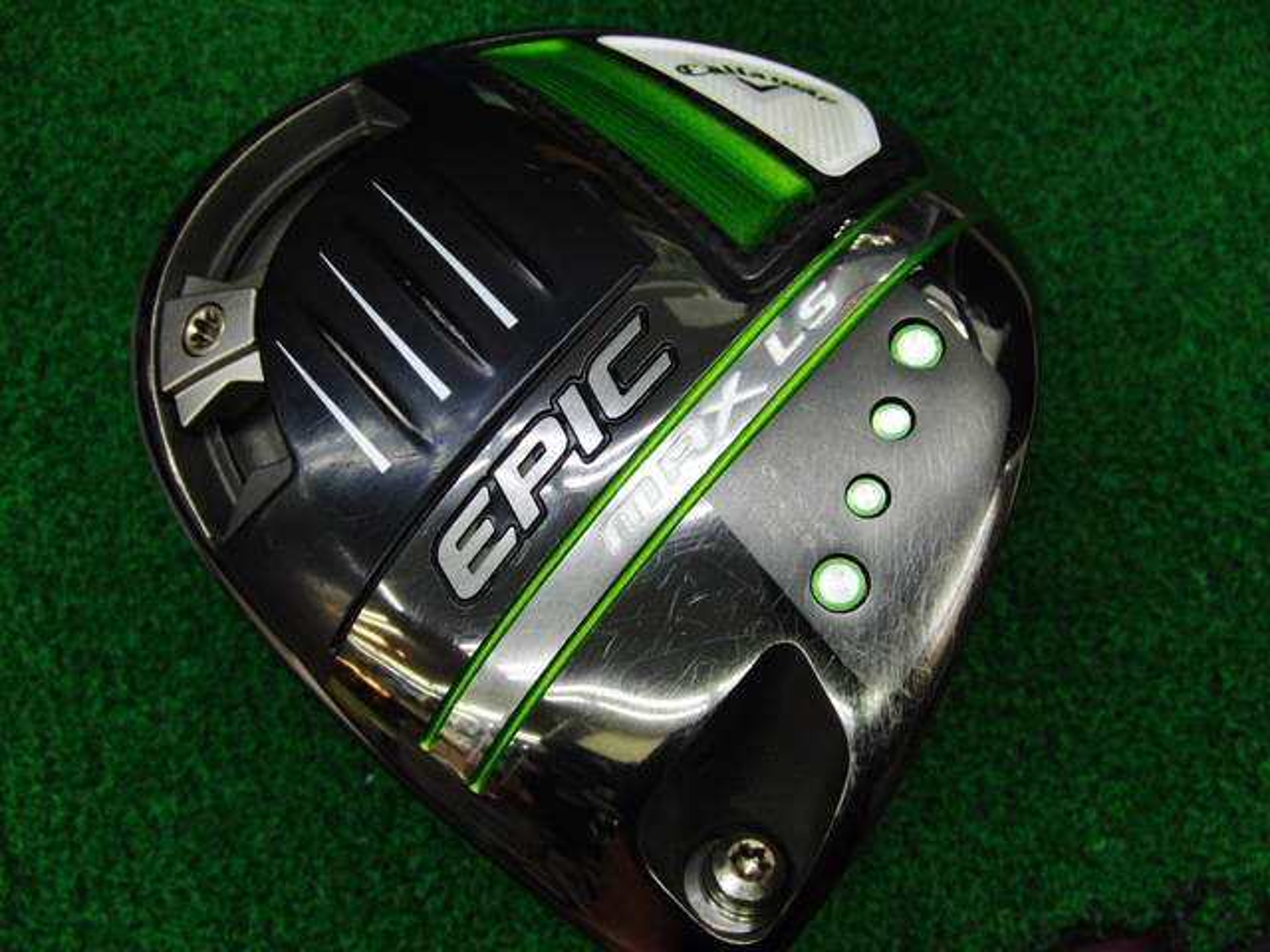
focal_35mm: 37
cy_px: 476
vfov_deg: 38.7
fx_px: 1357
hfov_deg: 50.1
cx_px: 635
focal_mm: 6.42
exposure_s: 1/80
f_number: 3.6
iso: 320
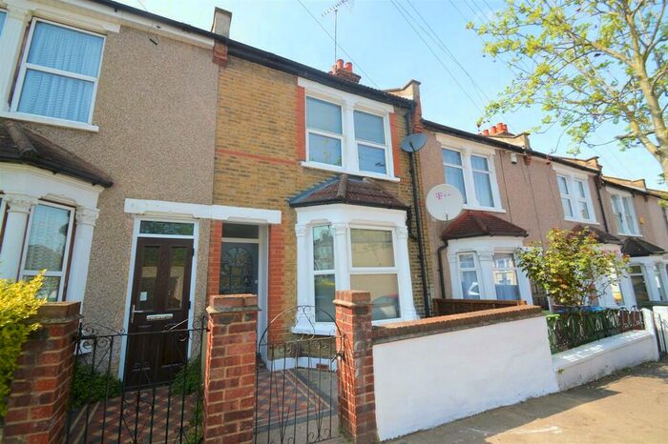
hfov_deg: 100.4
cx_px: 334
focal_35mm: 15
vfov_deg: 77.3
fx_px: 278
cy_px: 222
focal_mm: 10
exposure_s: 1/160
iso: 100
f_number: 6.3
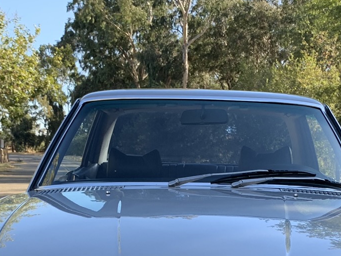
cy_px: 286
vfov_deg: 18.2
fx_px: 768
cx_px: 219
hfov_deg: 24.9
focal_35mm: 78
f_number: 1.8
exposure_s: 1/345
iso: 25
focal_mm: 4.25
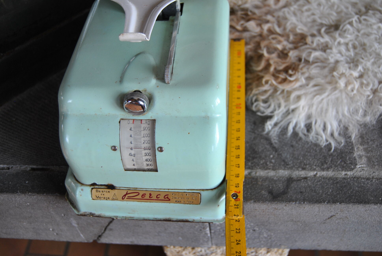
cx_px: 191
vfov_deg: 34.3
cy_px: 128
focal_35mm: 39
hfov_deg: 49.5
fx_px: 414
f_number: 4
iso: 200
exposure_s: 1/40
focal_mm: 26
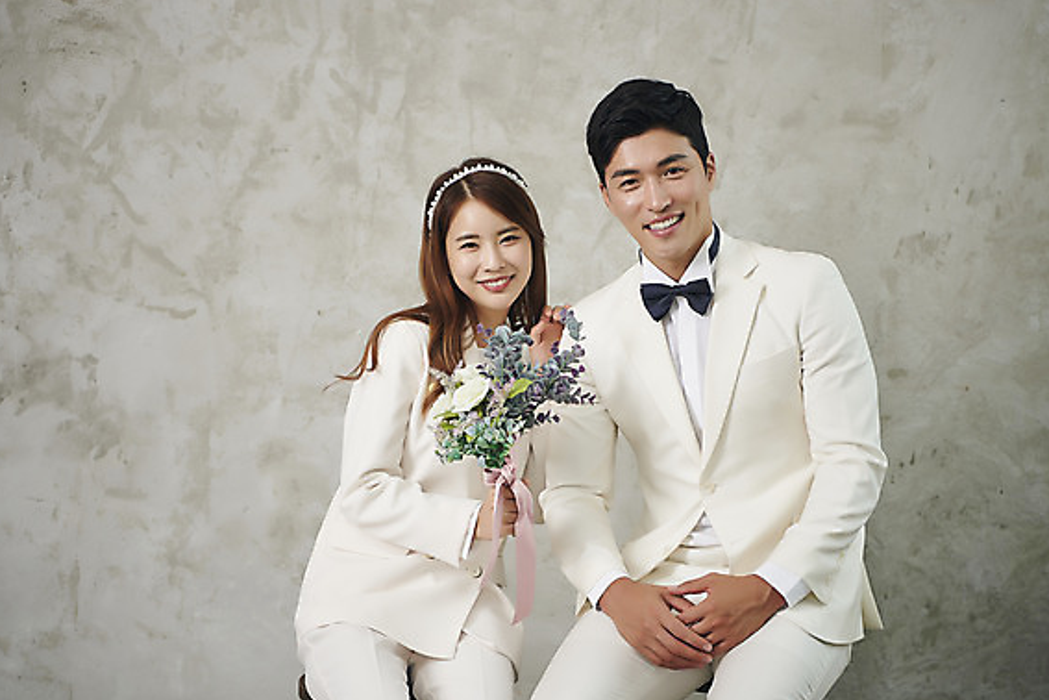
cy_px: 365
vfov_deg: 18.4
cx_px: 543
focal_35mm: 74
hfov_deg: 27.3
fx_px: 2156
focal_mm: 70
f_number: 2.8
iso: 160
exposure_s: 1/125
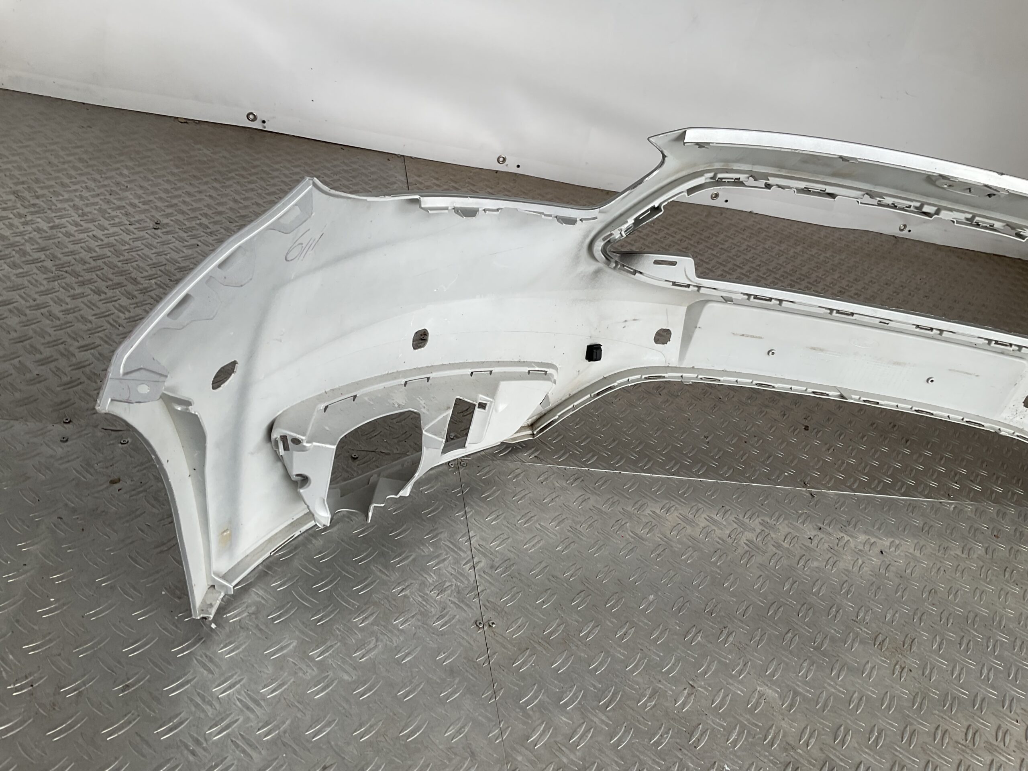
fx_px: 861
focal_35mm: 29
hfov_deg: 61.7
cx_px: 514
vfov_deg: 48.2
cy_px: 386
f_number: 1.8
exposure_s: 1/215
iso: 16
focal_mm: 3
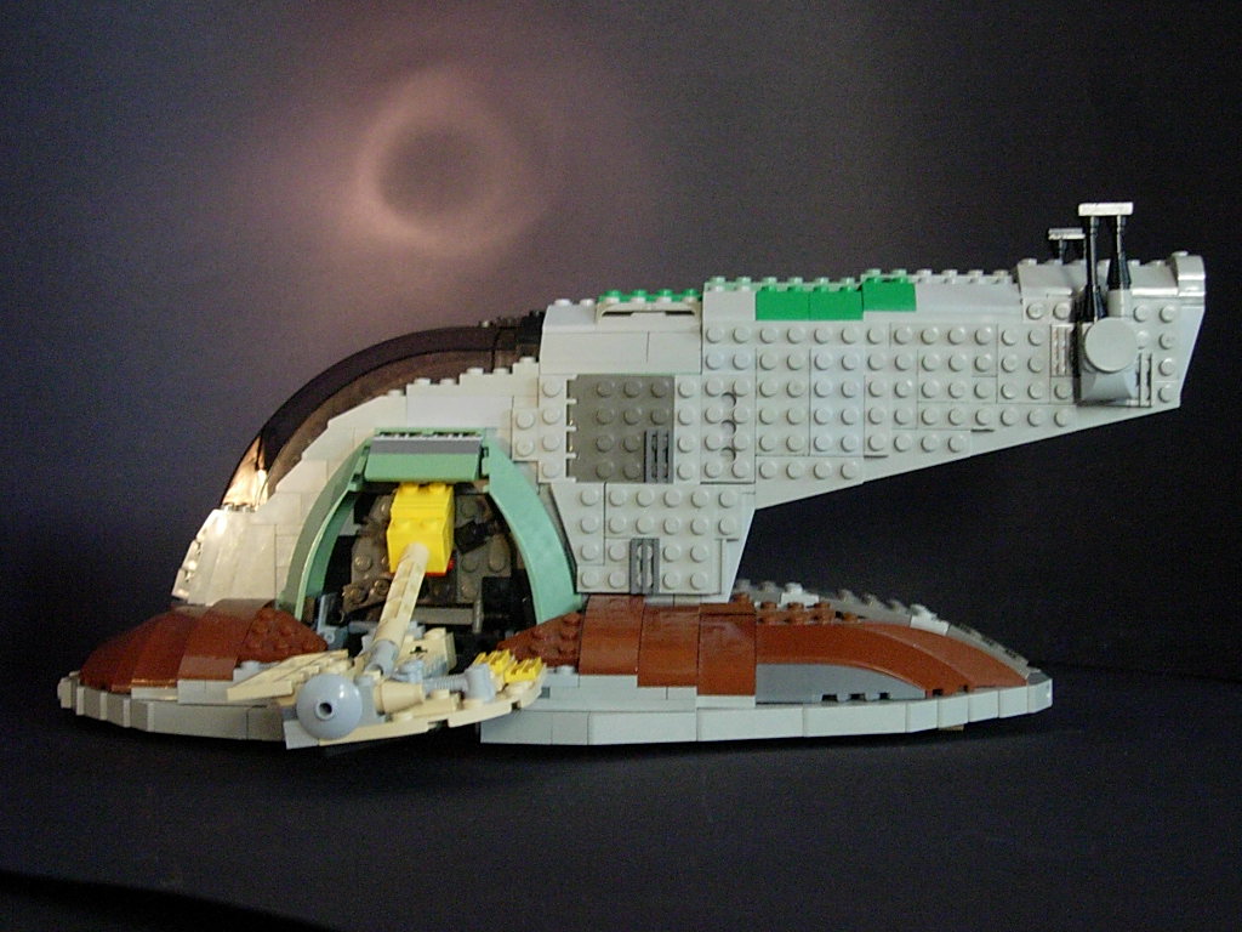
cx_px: 621
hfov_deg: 37.5
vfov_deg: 28.6
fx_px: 1830
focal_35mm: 51
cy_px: 466
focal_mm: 10.6
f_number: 3.2
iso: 400
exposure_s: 1/38
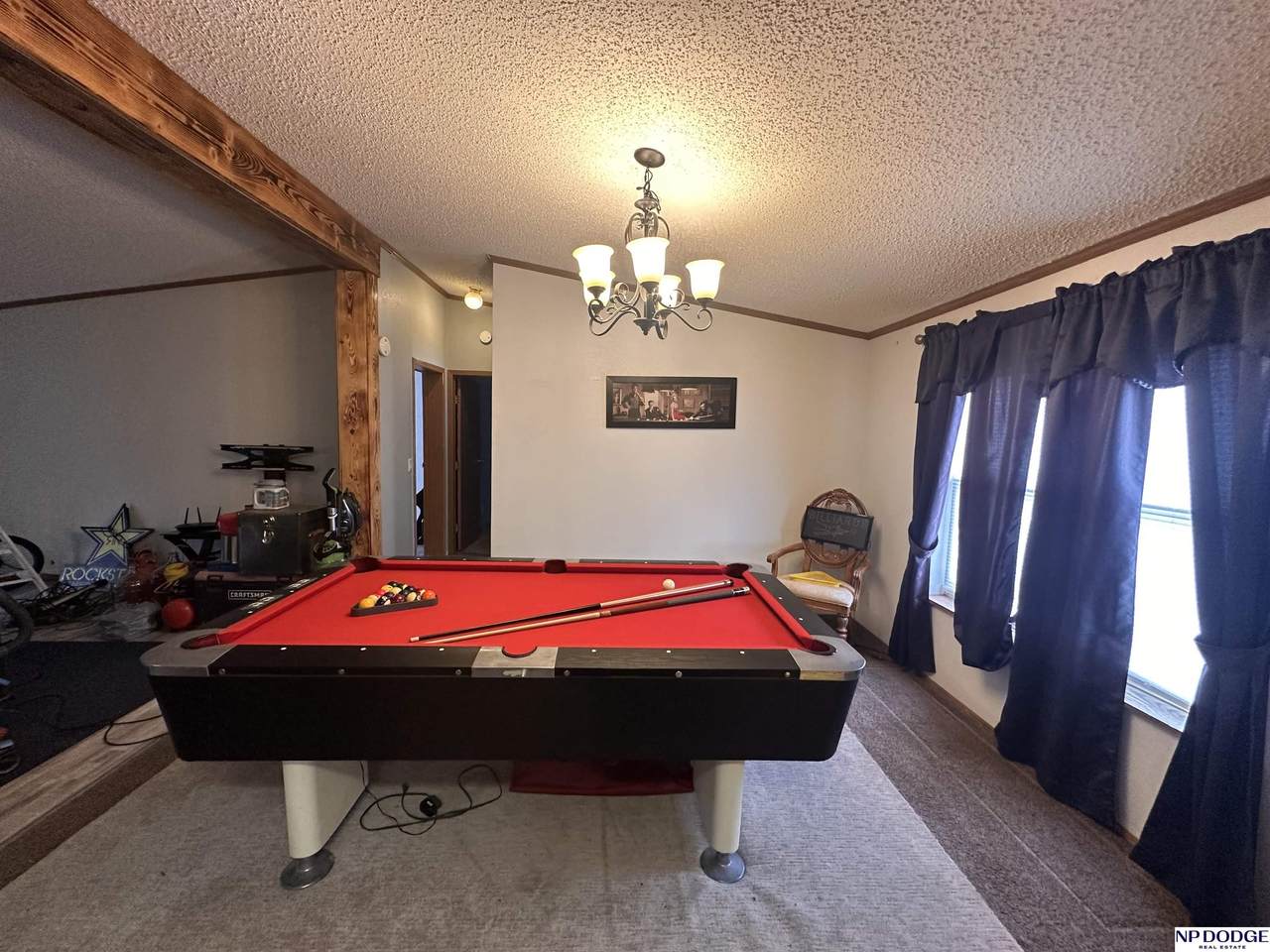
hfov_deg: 102.1
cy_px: 476
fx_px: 514
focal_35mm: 14
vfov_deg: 85.7
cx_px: 635
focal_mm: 2.22
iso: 250
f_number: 2.2
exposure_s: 1/60
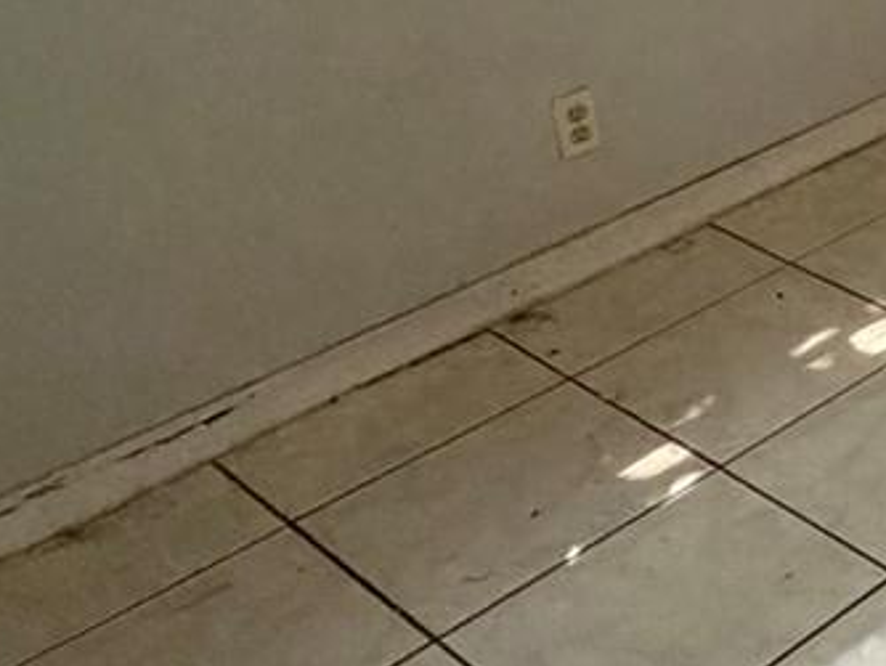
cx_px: 1528
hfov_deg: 21.2
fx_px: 1716
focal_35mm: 67
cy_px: -114
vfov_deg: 20.6
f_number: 2.2
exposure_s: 1/60
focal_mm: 2.22
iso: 400
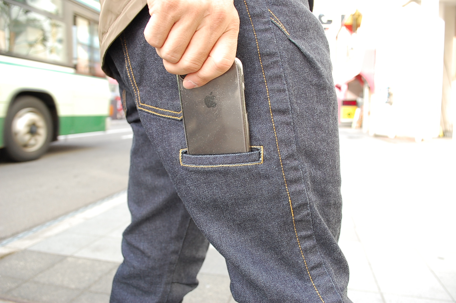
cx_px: 228
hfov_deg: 67.4
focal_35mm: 27
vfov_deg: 47.8
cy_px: 152
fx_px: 342
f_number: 5
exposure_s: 1/100
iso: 400
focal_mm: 18
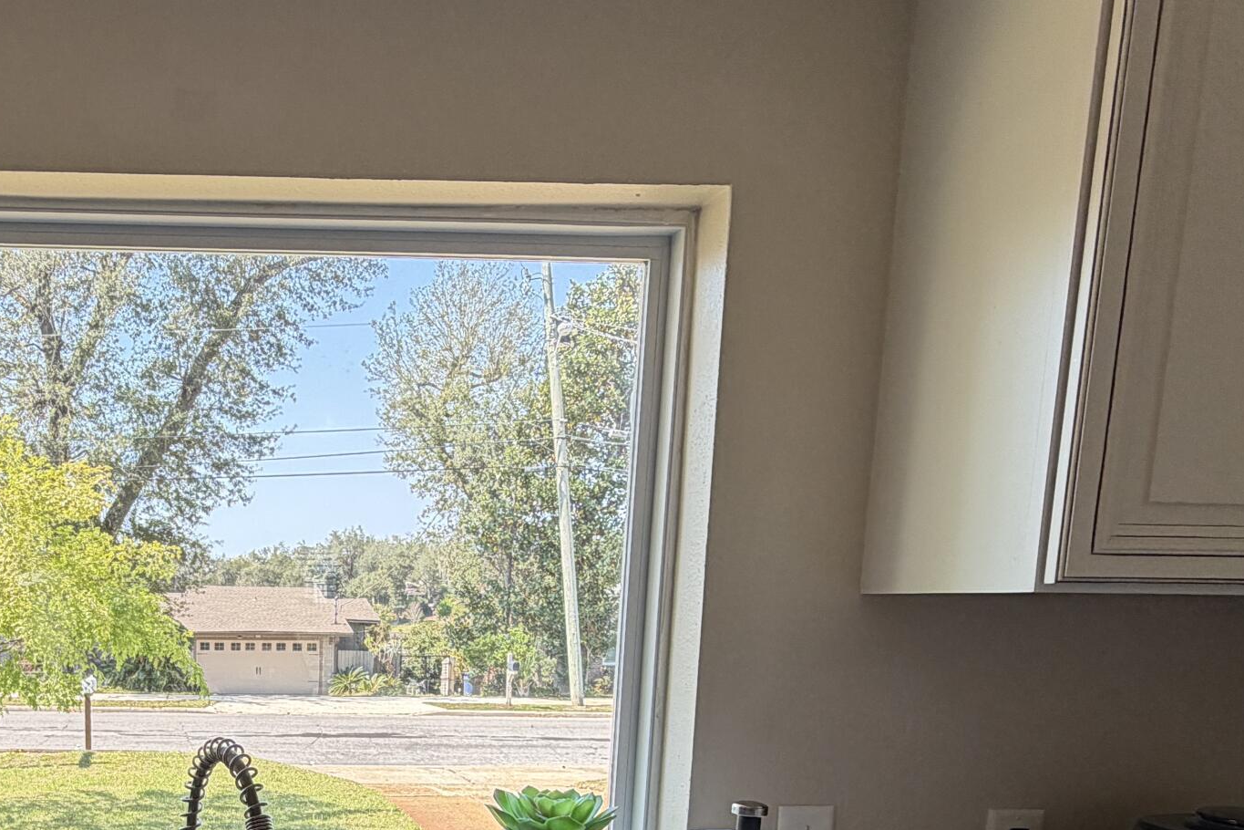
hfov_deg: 54.6
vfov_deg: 38.0
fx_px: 1106
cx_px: 247
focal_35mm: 32
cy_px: 763
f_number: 2.2
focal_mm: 2.22
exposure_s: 1/128
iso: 50
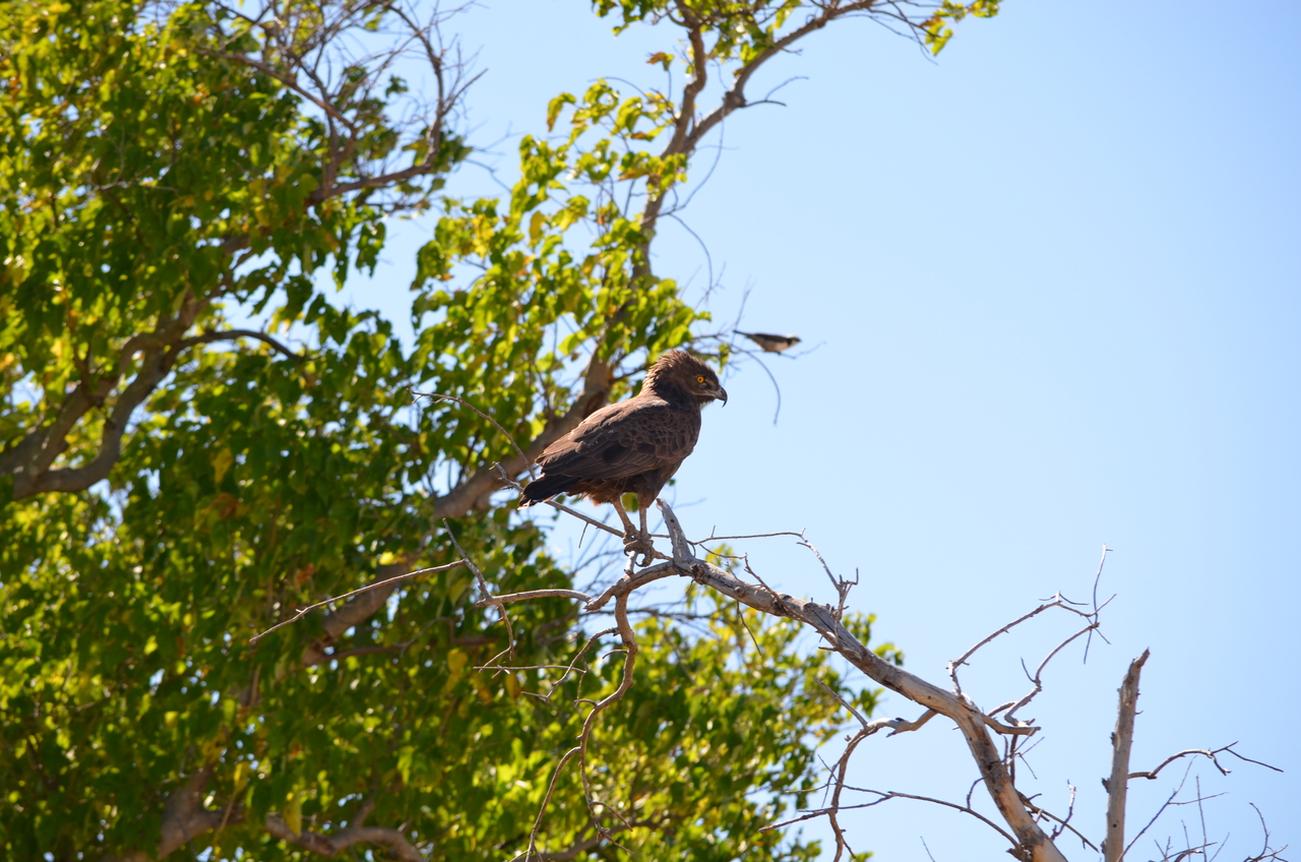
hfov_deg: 7.6
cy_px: 431
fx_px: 9738
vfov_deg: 5.1
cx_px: 650
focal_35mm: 270
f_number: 6.3
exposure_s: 1/640
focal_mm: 180
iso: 200
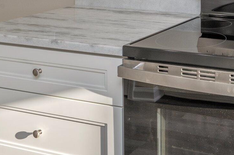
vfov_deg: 18.5
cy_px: -59
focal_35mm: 67
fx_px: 435
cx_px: 257
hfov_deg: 27.5
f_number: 9
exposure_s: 1/60
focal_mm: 24
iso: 100
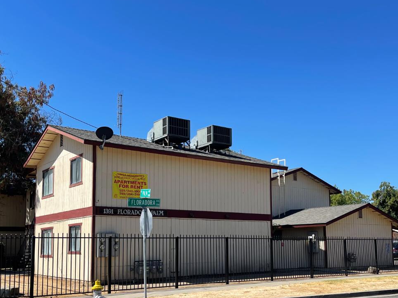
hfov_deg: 47.8
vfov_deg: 36.5
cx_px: 224
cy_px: 197
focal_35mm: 39
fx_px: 448
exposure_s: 1/3257
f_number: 1.6
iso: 32
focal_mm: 5.1
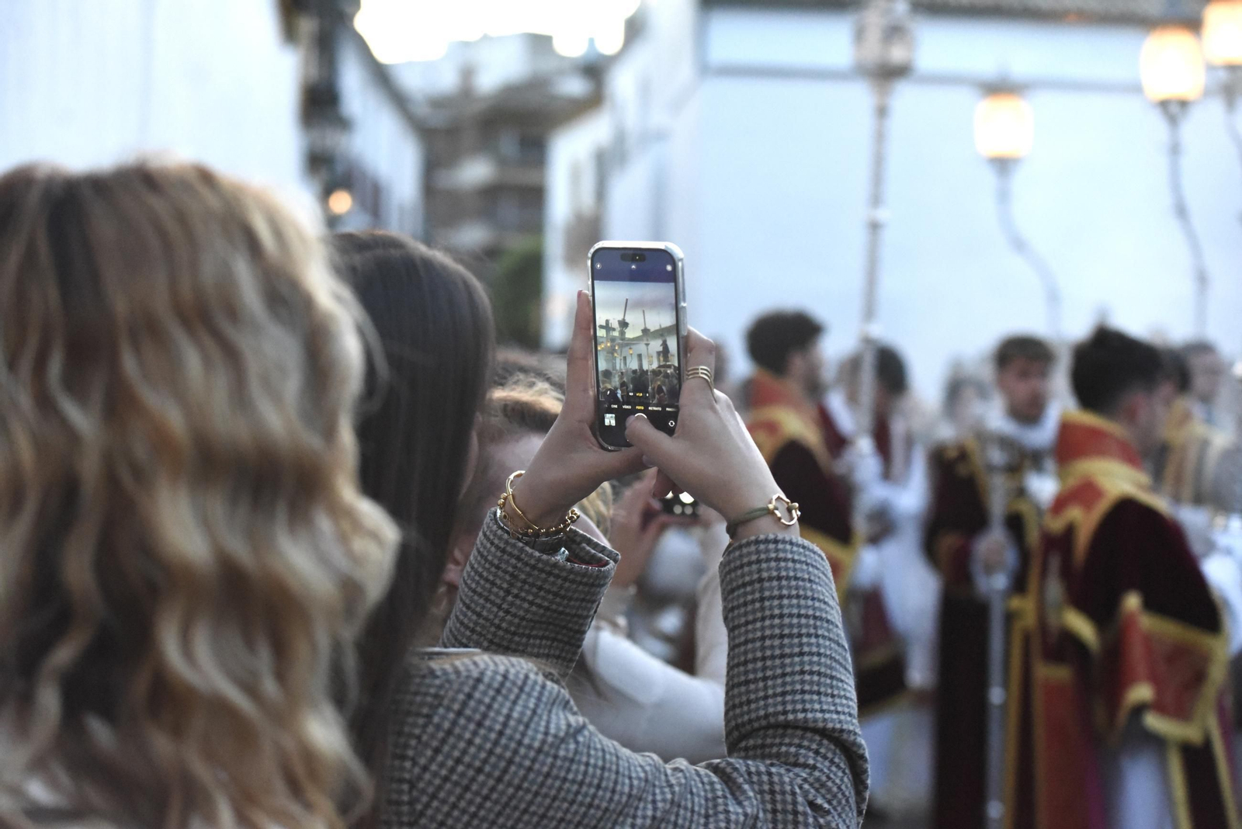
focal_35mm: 70
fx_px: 2416
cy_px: 414
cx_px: 621
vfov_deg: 19.5
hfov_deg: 28.8
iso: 9000
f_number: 3.5
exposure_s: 1/200
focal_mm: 70
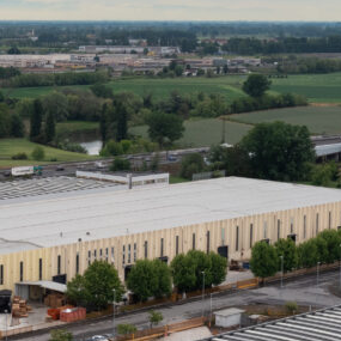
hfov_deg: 15.1
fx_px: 1237
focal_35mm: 111
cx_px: -85
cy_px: 156
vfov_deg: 15.7
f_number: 5.6
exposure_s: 1/640
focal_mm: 10.26
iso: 100
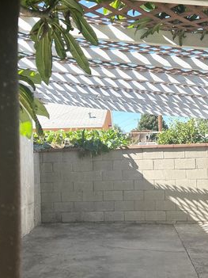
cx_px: 109
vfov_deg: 43.0
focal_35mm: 44
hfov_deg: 32.8
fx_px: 353
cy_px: 144
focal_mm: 5.7
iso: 50
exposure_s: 1/1838
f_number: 1.5
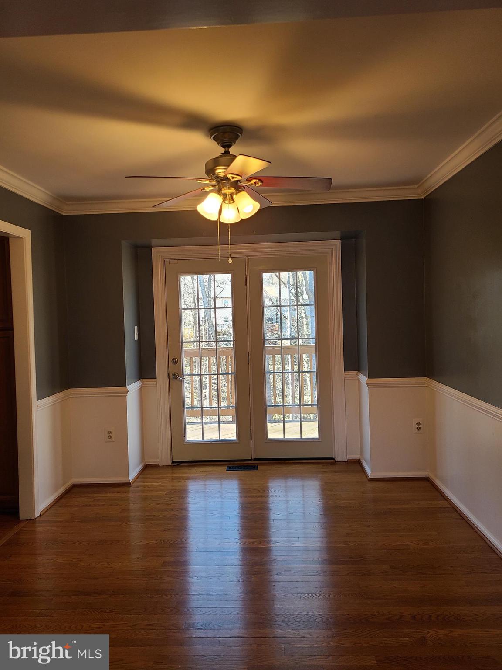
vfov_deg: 67.3
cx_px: 251
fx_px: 503
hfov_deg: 53.1
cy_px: 335
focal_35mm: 26
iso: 80
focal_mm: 5.4
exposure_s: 1/119
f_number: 1.8
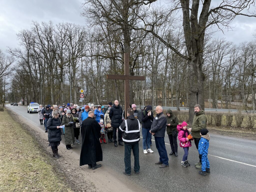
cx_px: 128
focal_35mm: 26
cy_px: 96
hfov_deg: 67.3
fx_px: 192
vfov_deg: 53.1
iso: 32
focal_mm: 4.2
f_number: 1.6
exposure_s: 1/849
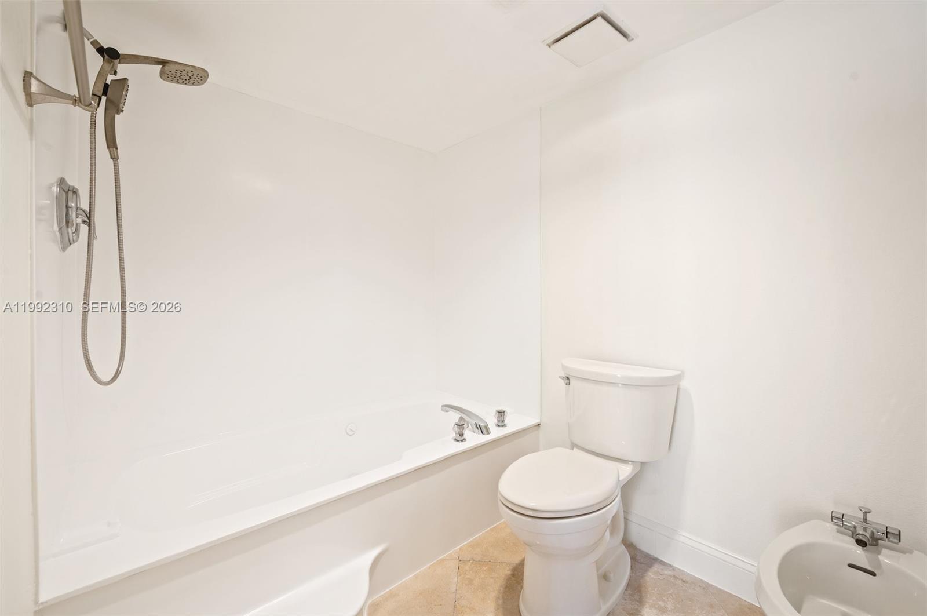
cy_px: 308
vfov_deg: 81.1
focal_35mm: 14
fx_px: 360
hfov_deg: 104.3
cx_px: 464
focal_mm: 14
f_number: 8
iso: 200
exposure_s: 1/3
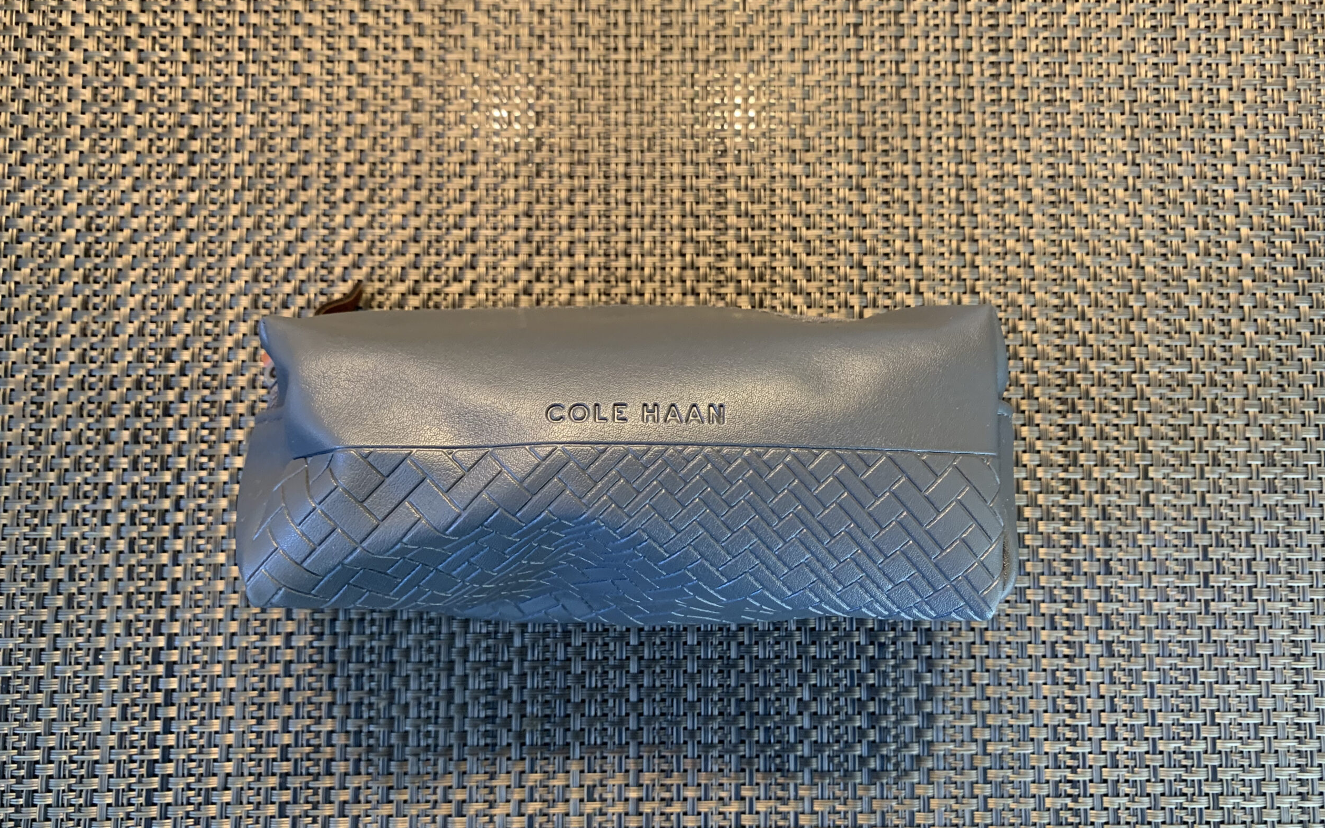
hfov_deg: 66.5
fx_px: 1011
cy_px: 421
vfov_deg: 44.5
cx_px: 662
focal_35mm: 28
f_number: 1.8
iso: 160
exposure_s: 1/50
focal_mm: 4.25
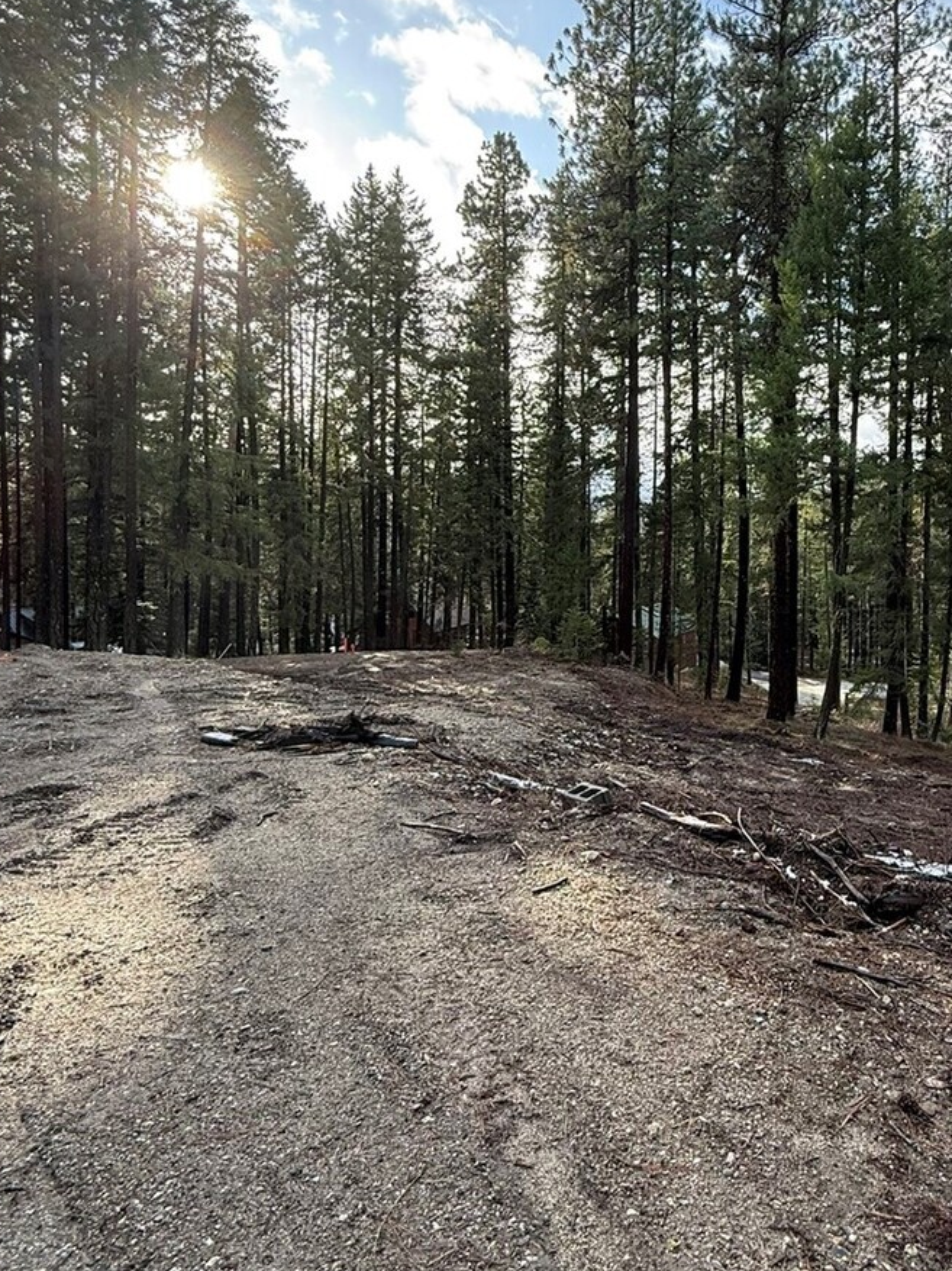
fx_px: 844
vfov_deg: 73.7
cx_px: 691
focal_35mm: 23
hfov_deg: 56.5
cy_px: 564
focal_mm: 2.22
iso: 64
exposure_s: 1/255
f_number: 2.2
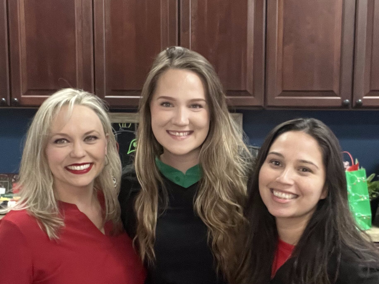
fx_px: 252
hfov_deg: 73.9
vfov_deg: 58.9
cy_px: 142
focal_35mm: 23
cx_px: 190
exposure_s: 1/40
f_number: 2.2
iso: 400
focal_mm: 2.71
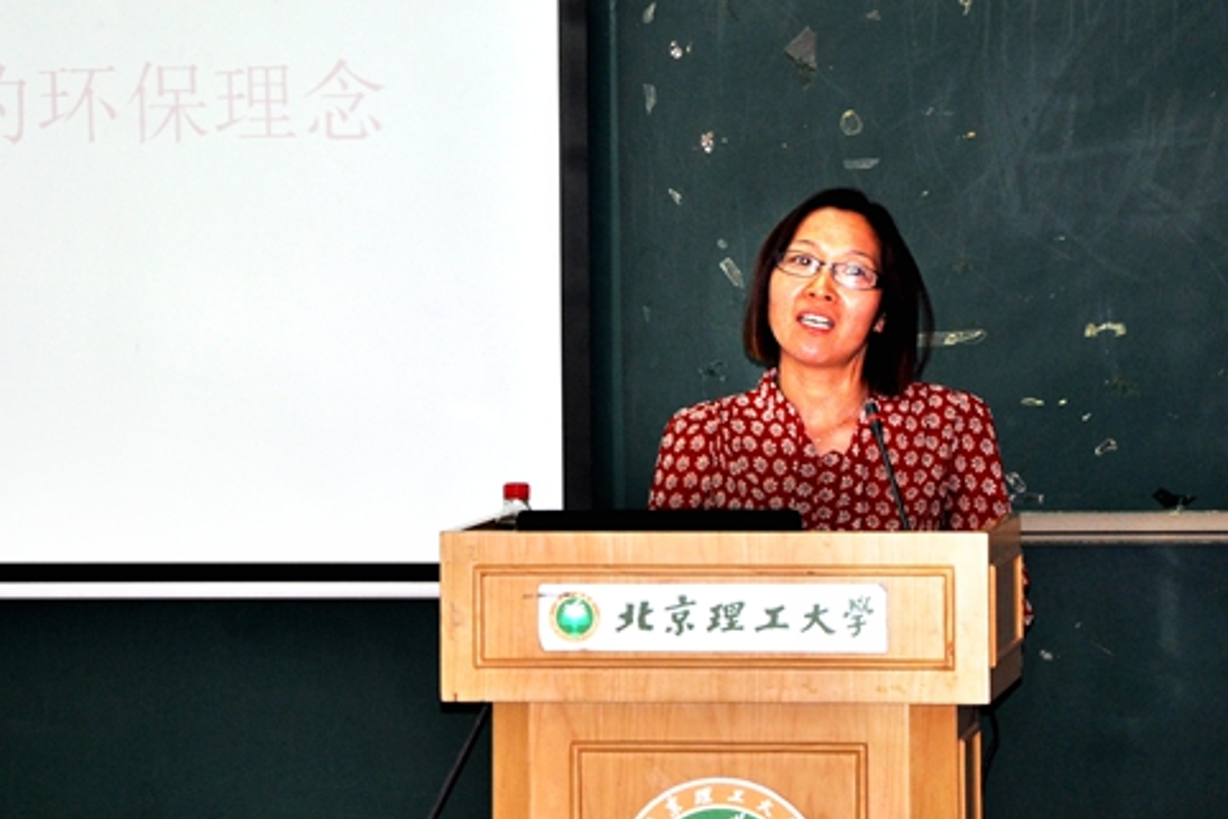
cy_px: 320
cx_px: 648
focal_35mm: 210
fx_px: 7154
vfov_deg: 6.6
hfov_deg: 9.8
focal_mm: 105
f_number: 5.6
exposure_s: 1/60
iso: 400
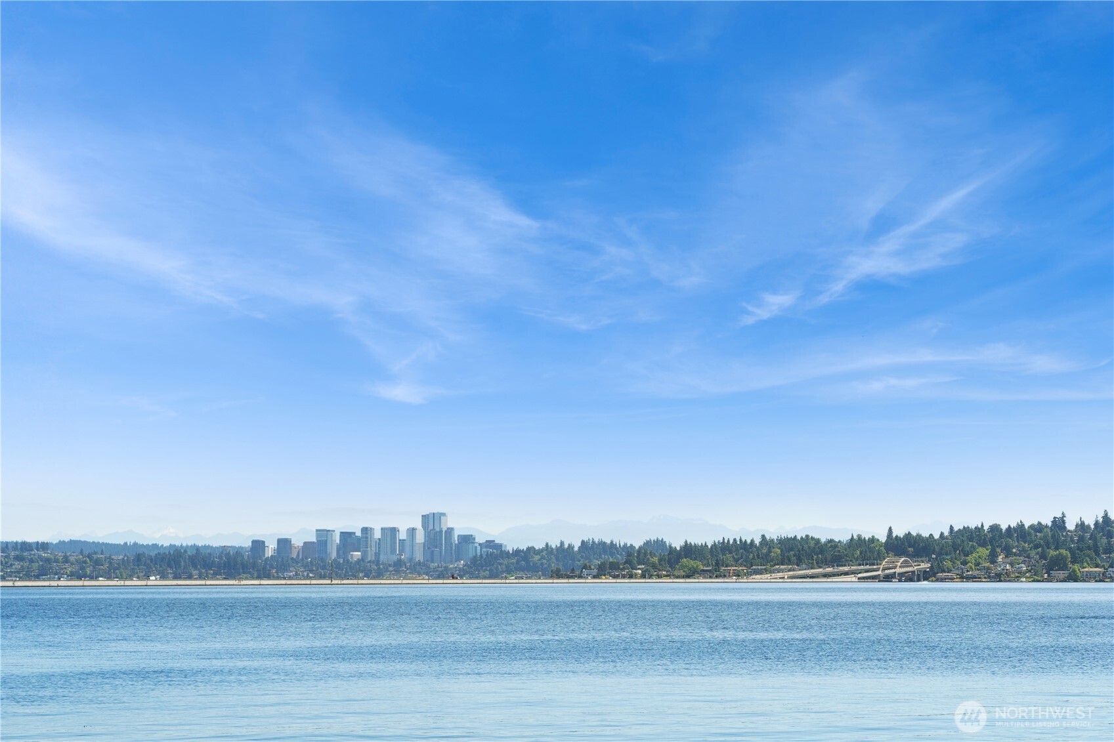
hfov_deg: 28.8
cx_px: 557
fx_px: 2166
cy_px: 371
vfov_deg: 19.5
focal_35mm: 70
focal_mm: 70
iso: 200
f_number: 8
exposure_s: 1/1000
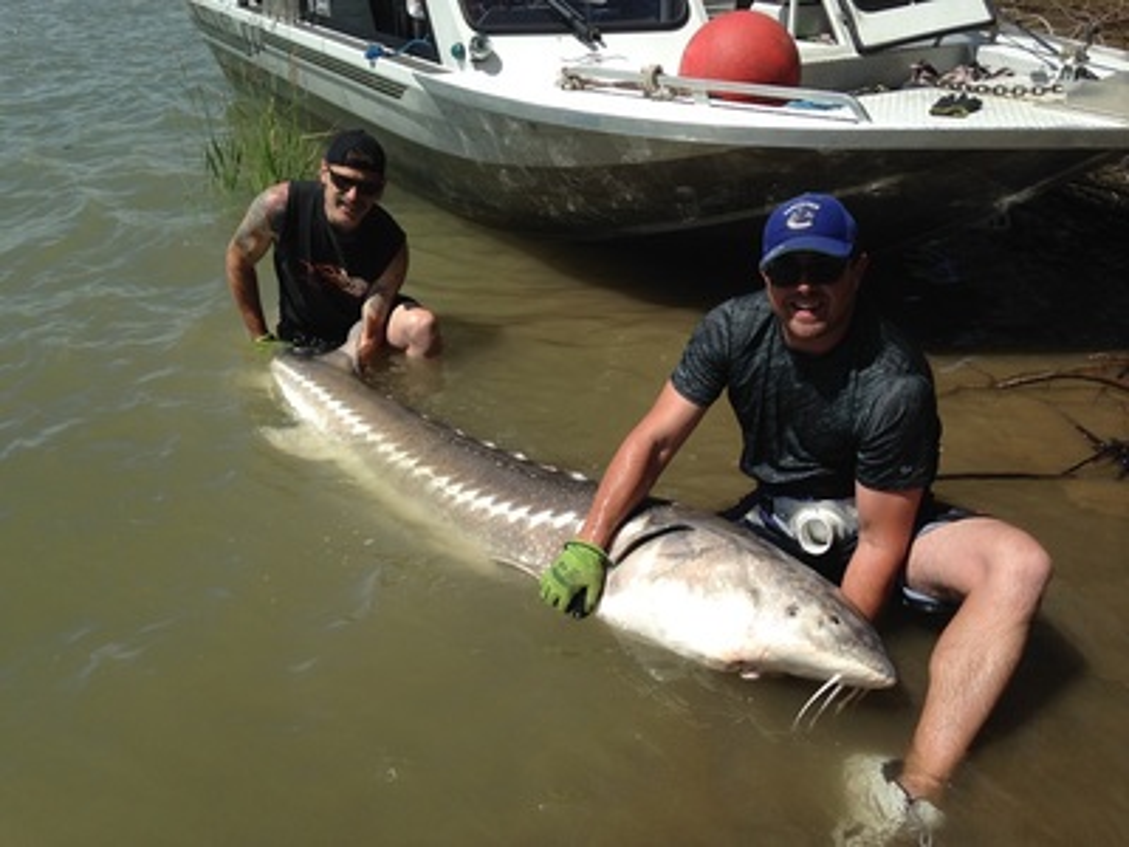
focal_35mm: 33
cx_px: 564
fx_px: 1076
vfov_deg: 42.9
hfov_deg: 55.4
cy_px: 424
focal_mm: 4.12
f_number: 2.4
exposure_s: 1/1938
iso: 50
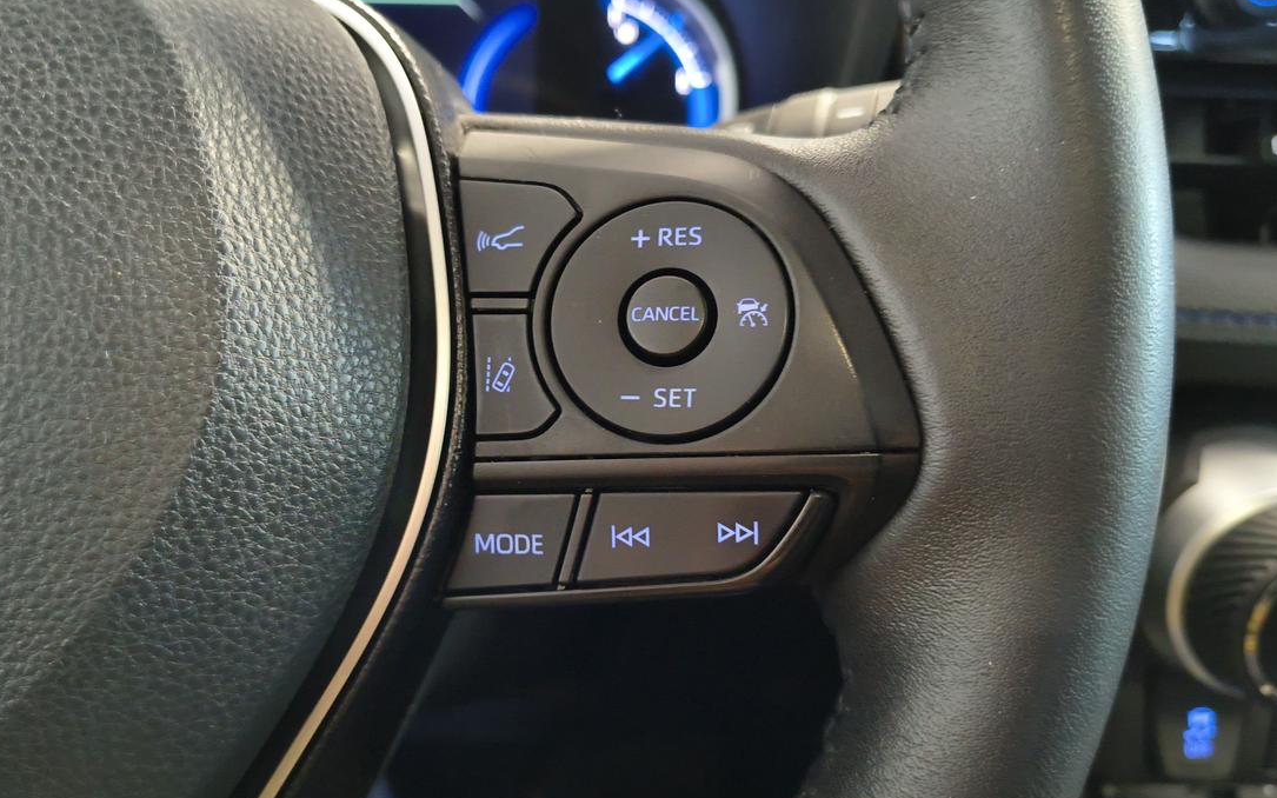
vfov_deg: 41.8
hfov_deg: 62.8
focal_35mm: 30
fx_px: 1044
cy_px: 411
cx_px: 593
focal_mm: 5.56
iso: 1506
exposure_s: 1/40
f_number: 1.8
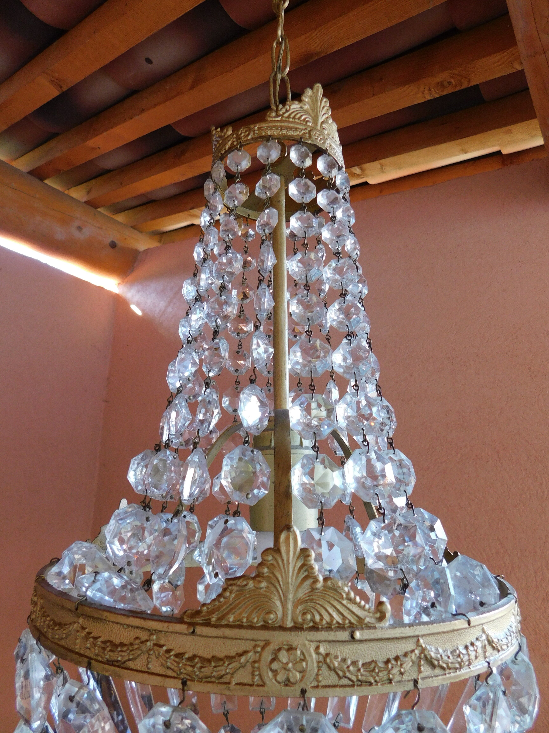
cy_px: 366
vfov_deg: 73.9
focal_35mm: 23
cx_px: 274
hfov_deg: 58.9
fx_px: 486
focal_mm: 4
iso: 200
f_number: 3
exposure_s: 1/30
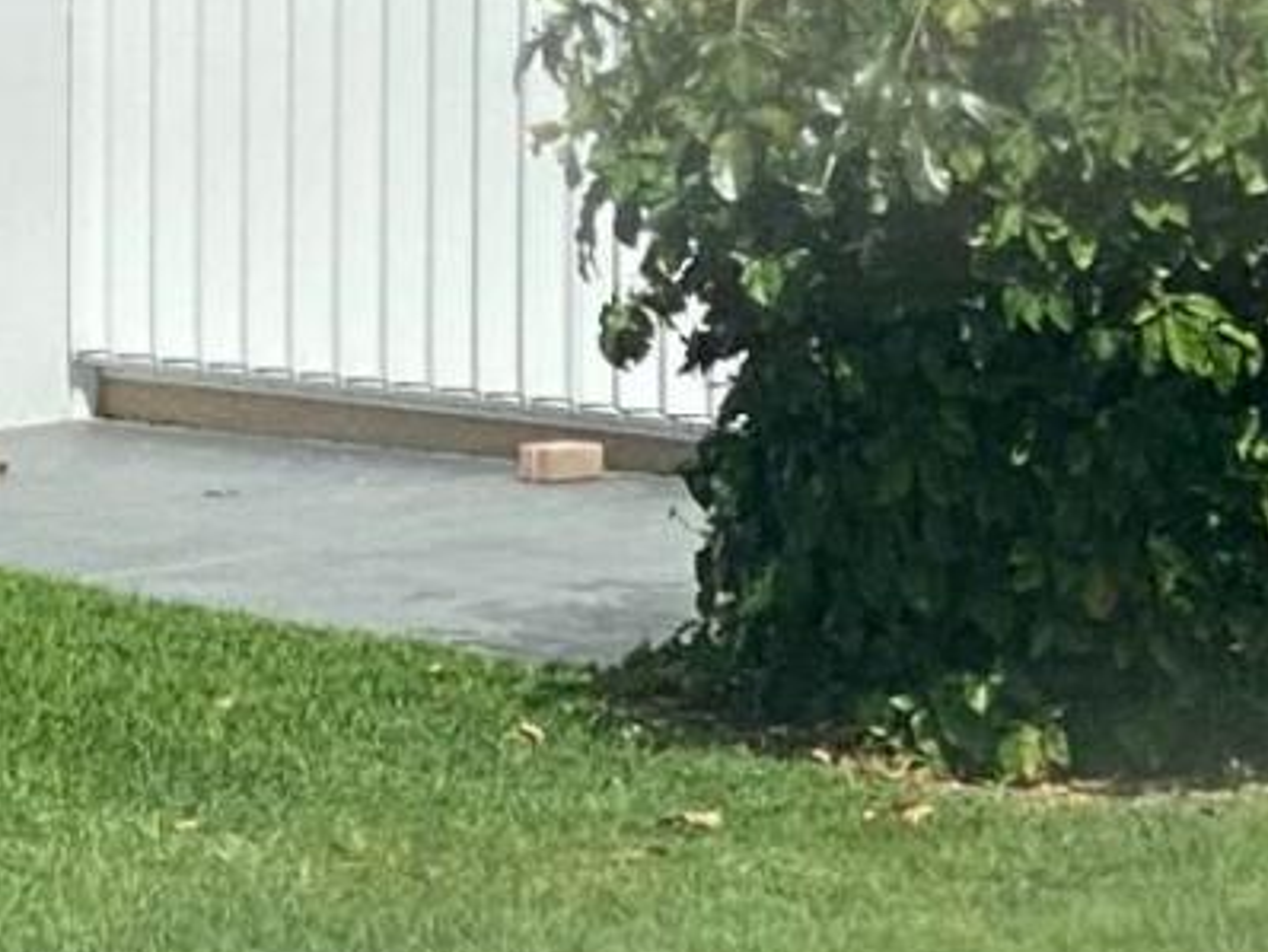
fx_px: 13781
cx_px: -1380
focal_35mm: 376
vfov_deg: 3.9
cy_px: -350
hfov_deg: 5.2
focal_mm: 6
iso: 20
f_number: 2
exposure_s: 1/1043
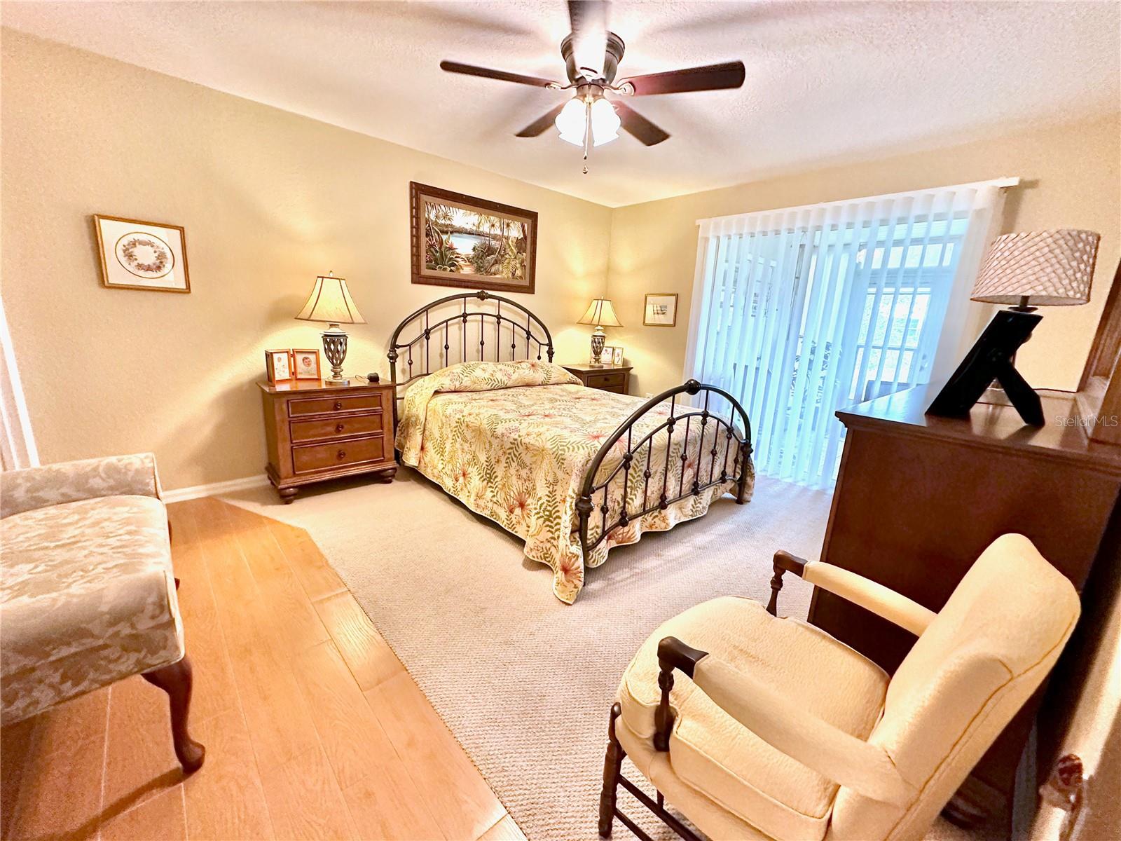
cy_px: 420
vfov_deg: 85.7
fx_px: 453
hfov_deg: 102.1
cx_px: 560
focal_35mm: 14
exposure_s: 1/60
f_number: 2.2
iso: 400
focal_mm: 2.22
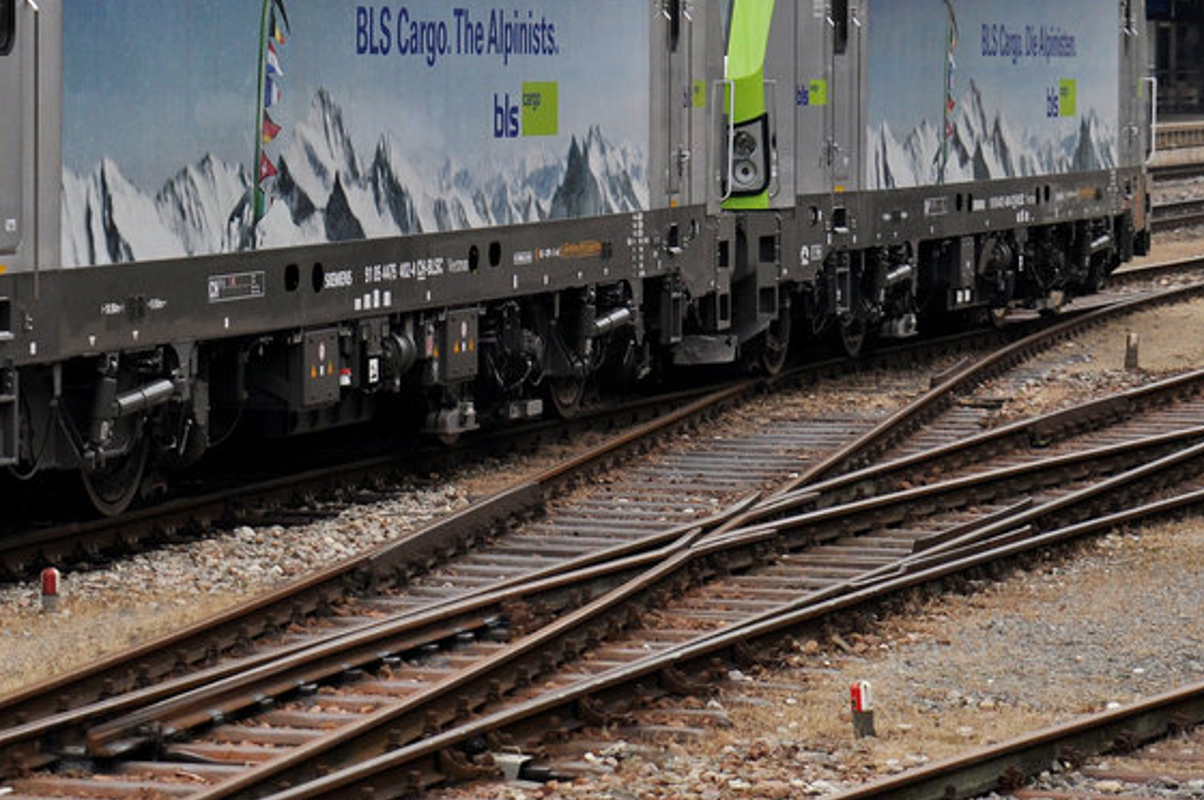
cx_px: 49
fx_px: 6013
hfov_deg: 11.3
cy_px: -16
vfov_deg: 7.6
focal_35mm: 180
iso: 400
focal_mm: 56
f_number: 4
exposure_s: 1/1000
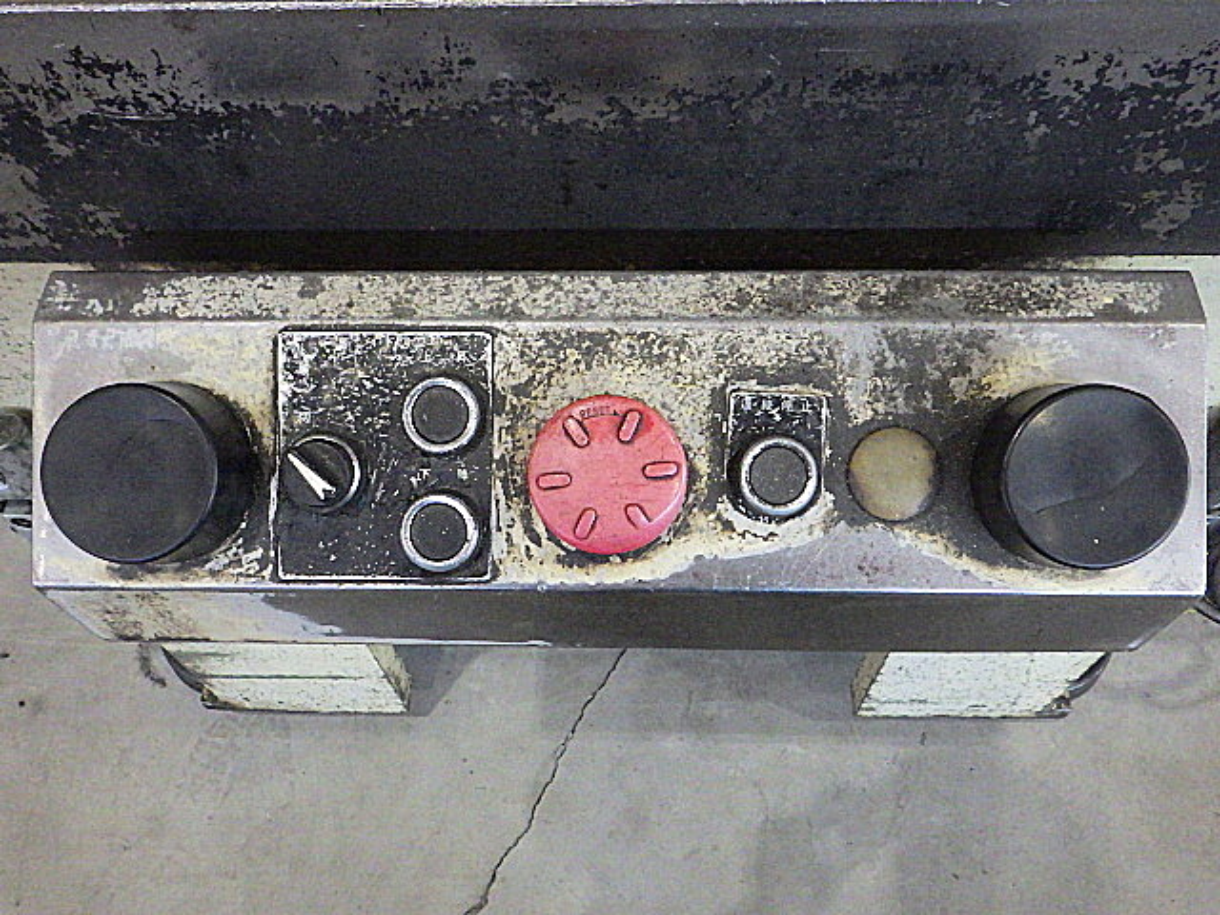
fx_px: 987
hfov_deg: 63.4
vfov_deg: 49.7
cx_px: 610
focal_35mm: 28
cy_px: 458
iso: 640
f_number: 3.5
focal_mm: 5
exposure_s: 1/45
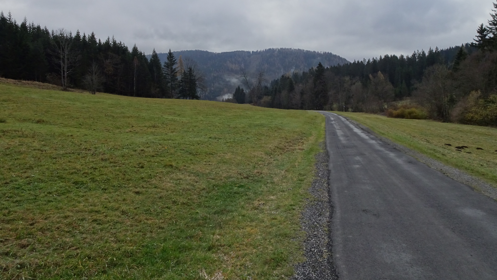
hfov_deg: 69.9
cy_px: 98
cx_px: 245
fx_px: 356
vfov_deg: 42.4
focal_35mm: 27
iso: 80
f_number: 4
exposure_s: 1/400
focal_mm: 4.1
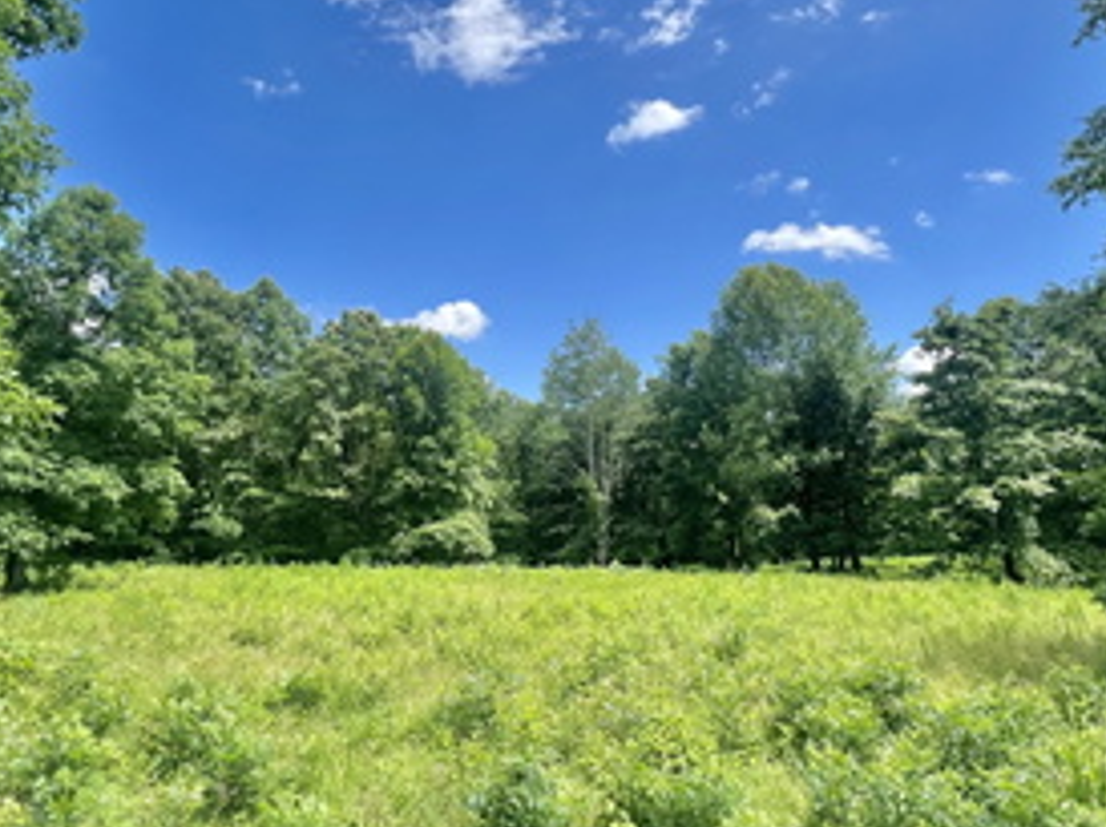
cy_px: 311
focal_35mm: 19
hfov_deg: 84.5
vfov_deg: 67.6
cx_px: 509
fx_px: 607
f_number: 1.8
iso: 32
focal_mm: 1.57
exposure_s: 1/1292
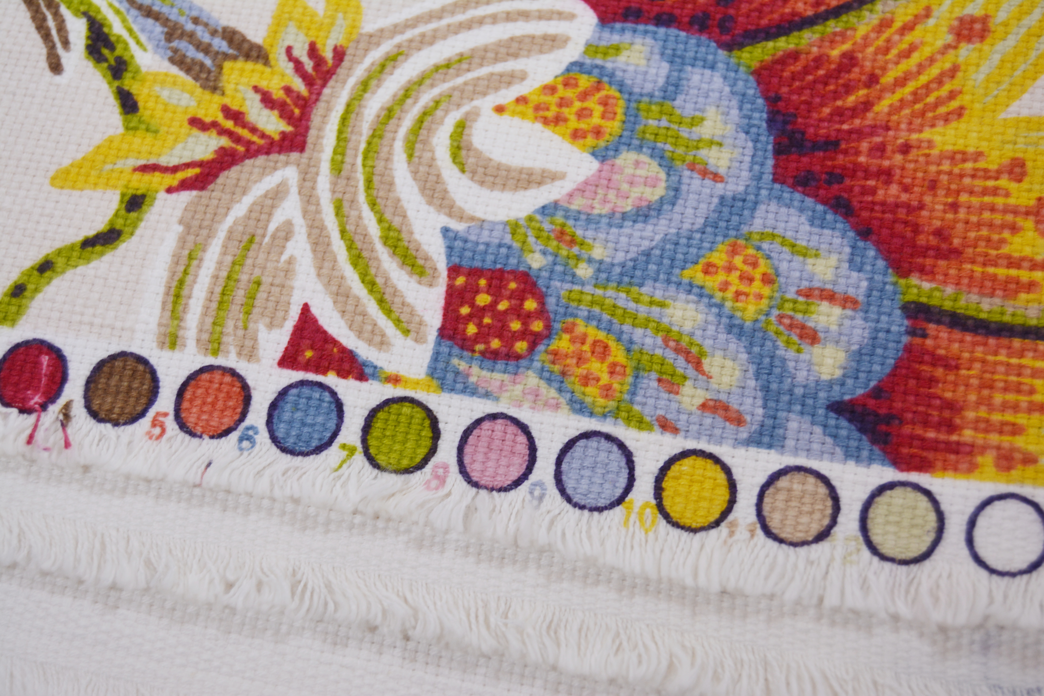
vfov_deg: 21.6
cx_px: 522
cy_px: 348
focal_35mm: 63
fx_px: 1827
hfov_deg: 31.9
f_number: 5.6
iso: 360
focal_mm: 42
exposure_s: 1/125
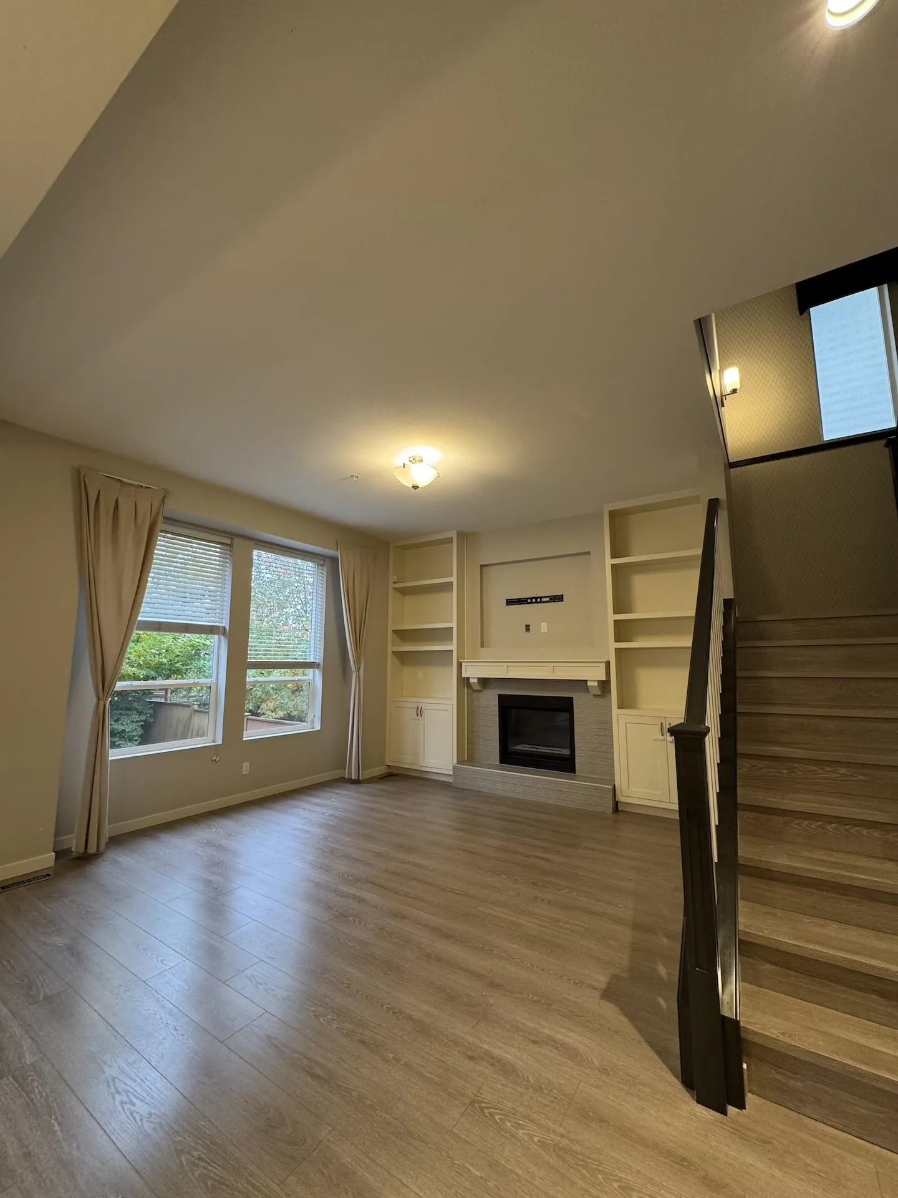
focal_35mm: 14
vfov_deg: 102.1
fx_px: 484
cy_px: 599
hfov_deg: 85.7
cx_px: 449
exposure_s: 1/60
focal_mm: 2.22
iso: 200
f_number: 2.2
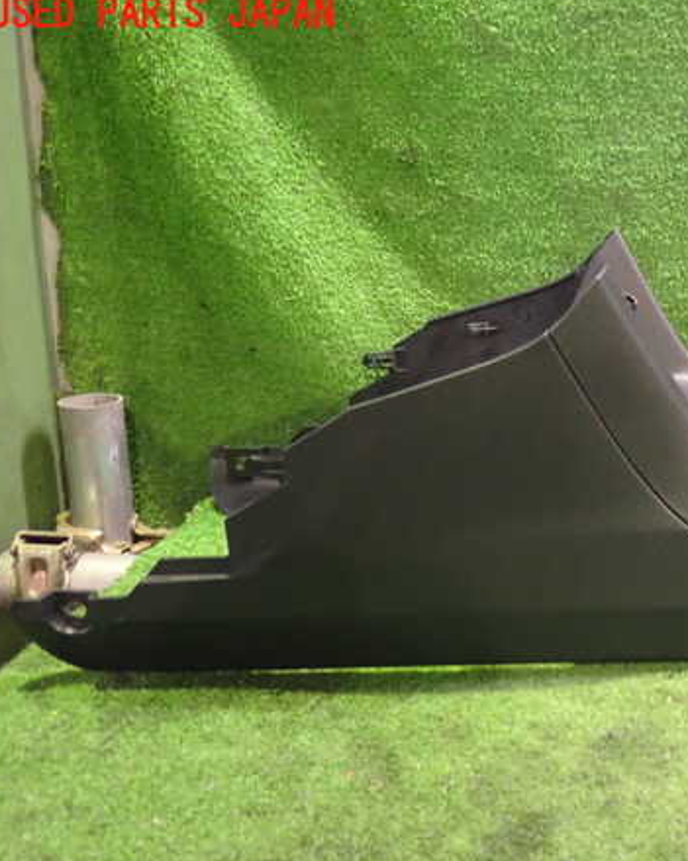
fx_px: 1222
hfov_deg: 30.5
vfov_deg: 38.8
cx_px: 566
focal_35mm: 48
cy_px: 431
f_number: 2.5
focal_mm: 6.37
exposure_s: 1/13
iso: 800
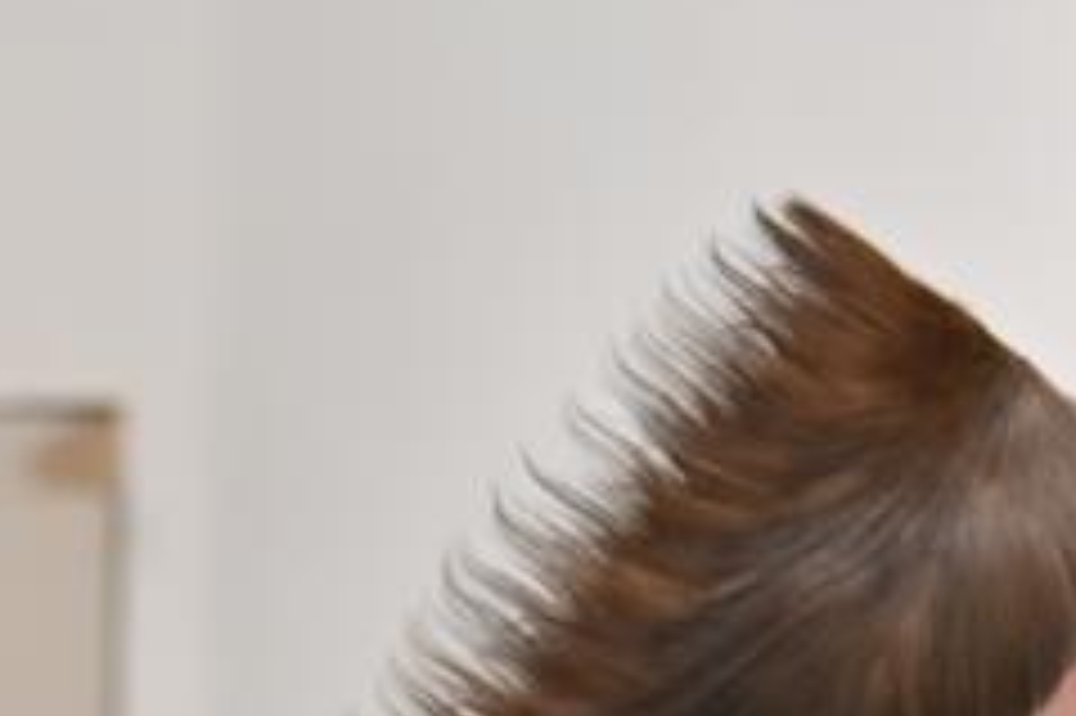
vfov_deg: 2.0
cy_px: 716
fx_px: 20131
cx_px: 1297
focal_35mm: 674
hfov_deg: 3.1
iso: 320
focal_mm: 105
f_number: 4
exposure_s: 1/160
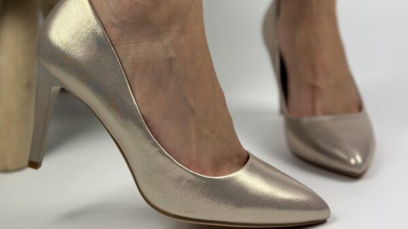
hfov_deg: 30.2
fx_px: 757
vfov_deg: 16.9
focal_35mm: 70
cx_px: 204
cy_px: 10
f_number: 1.78
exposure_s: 1/1357
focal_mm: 6.86
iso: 80
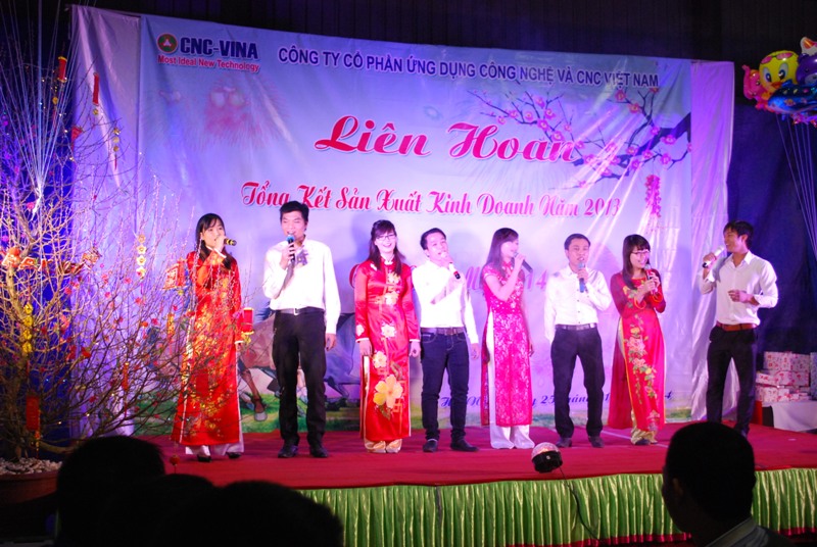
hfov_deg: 41.1
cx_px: 408
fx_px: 1091
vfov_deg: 28.2
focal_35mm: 48
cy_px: 274
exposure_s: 1/80
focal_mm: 32
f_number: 4.8
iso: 800
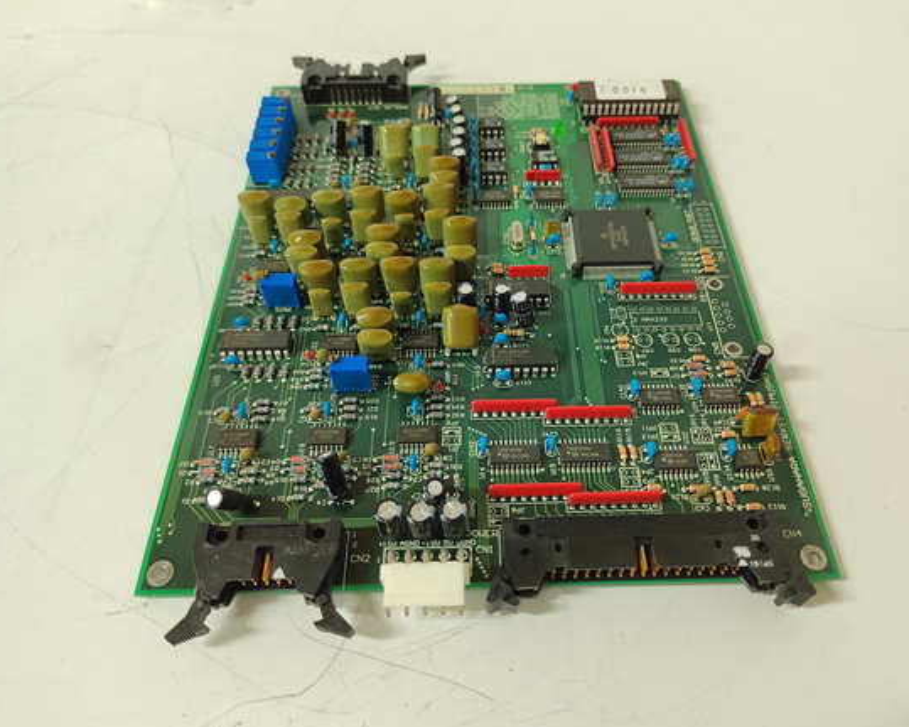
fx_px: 672
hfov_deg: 68.0
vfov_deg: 56.8
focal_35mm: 25
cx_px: 486
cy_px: 363
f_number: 1.9
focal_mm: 5.52
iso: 1878
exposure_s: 1/50
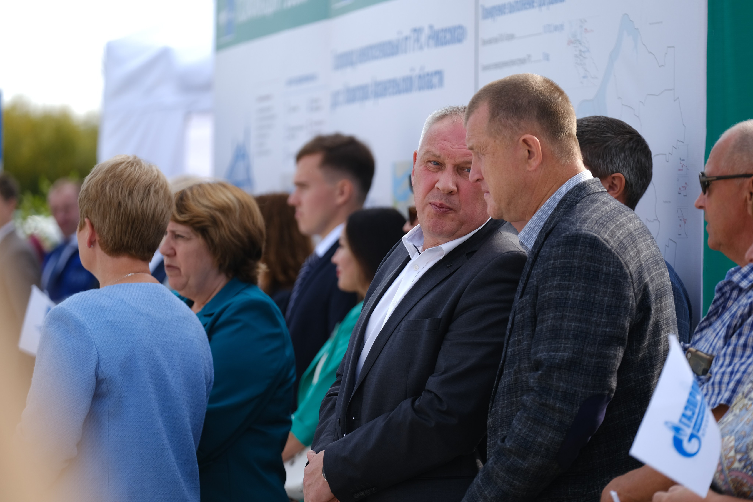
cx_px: 376
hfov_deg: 10.6
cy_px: 251
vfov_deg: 7.1
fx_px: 4058
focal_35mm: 194
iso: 80
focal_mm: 129.2
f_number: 2.8
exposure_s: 1/550
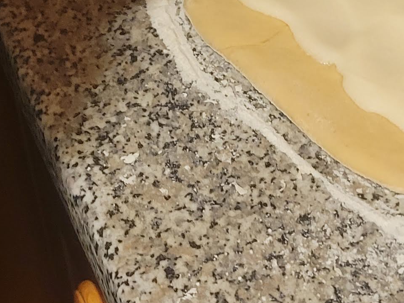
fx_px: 1272
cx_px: 377
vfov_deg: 13.1
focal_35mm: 109
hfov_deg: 17.7
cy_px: -92
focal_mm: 5.4
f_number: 1.8
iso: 400
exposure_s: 1/50
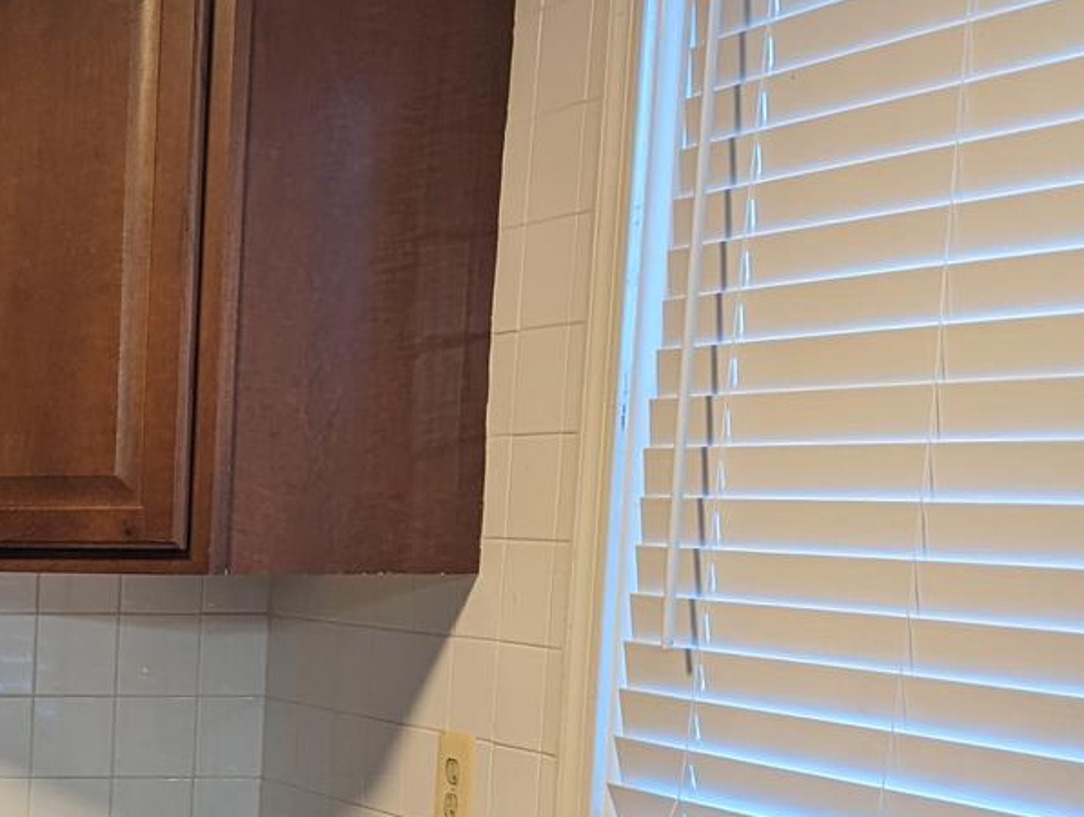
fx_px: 2572
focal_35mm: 82
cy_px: 824
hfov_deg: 20.0
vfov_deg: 17.6
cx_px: -612
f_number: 1.85
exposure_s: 1/24
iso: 78
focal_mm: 6.81
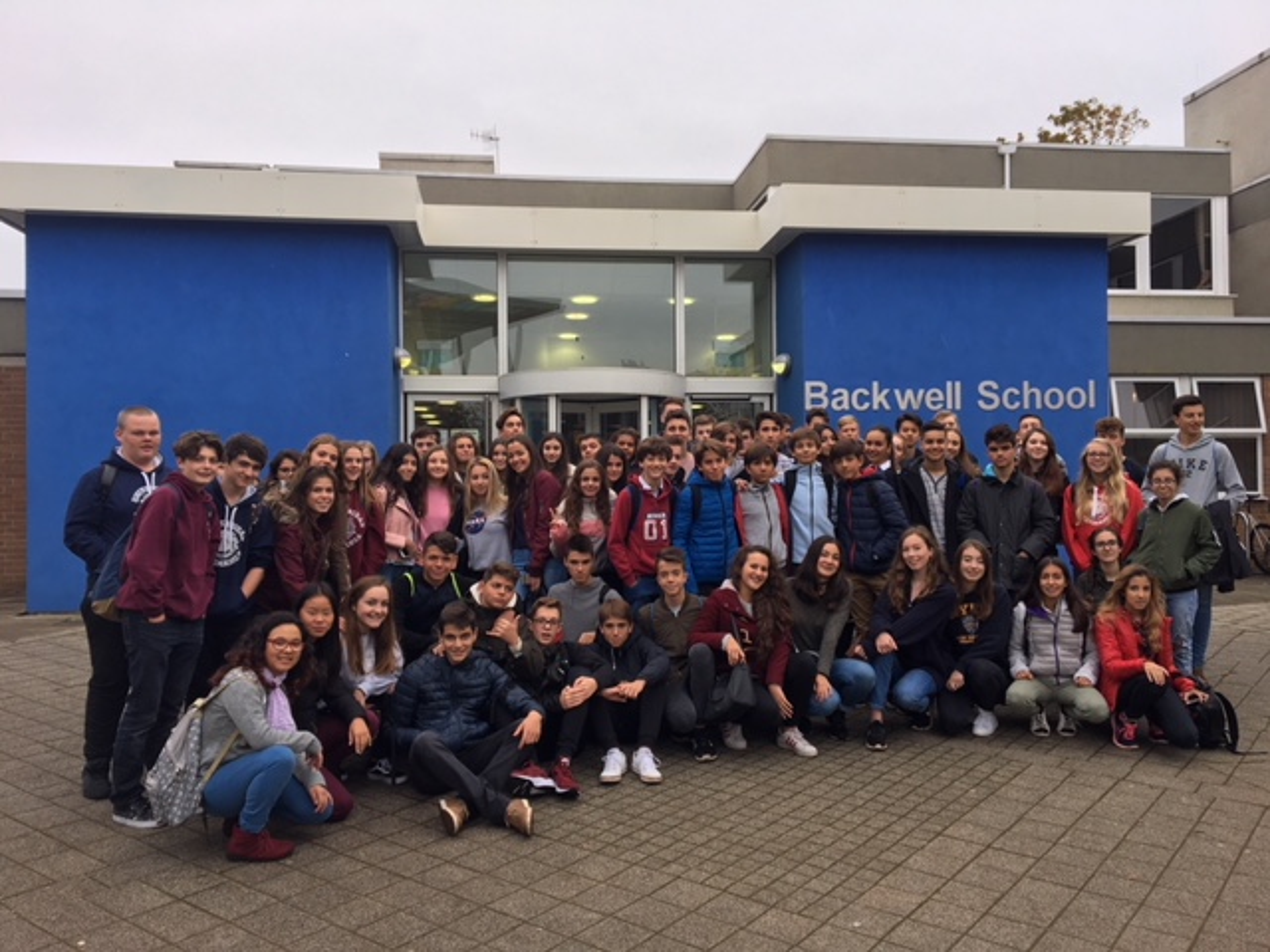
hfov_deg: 61.7
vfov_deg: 48.2
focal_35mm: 29
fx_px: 1064
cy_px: 476
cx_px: 635
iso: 25
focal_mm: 4.15
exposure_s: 1/100
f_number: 2.2
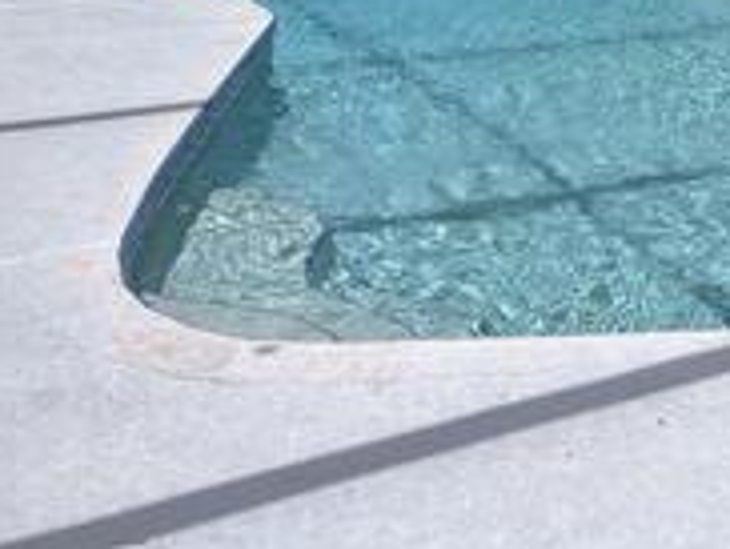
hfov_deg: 31.3
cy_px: -24
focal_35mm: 57
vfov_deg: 24.3
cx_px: 722
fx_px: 1204
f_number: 1.5
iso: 50
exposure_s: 1/5587
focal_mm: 5.7
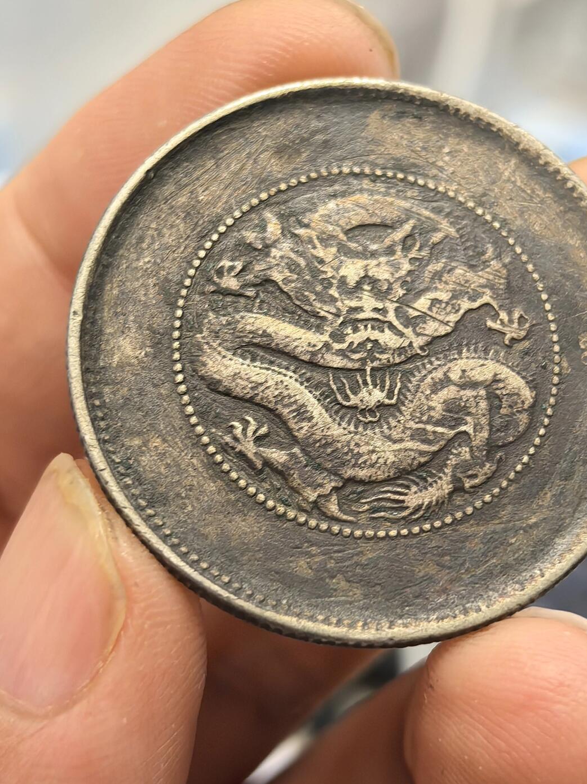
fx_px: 1583
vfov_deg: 27.8
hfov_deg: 21.0
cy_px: 381
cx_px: 362
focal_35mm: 70
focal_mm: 6.98
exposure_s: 1/50
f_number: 2
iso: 250
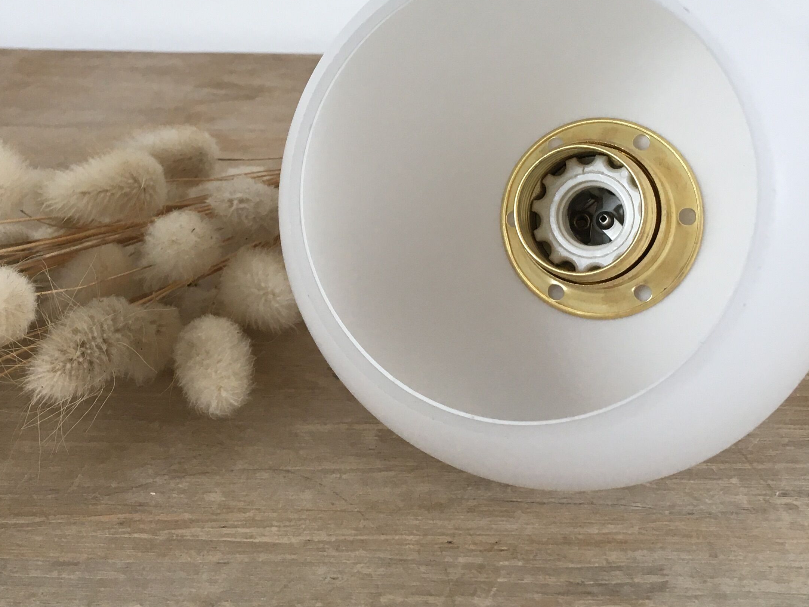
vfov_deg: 26.7
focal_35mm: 54
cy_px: 165
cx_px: 356
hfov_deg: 35.5
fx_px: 1262
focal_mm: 4.15
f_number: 2.2
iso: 32
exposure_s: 1/33
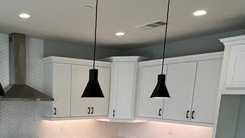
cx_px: 50
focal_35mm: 37
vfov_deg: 29.4
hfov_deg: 50.8
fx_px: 240
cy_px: 145
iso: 80
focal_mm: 1.57
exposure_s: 1/120
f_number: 1.8
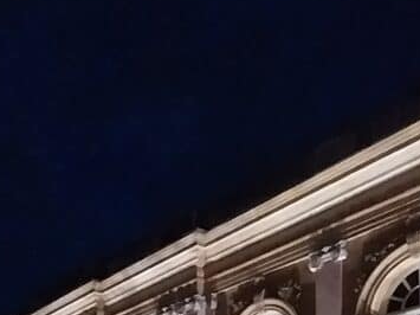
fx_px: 534
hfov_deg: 41.9
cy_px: 515
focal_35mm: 44
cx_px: 114
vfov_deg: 23.4
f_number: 2.2
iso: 500
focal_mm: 1.13
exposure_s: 1/9
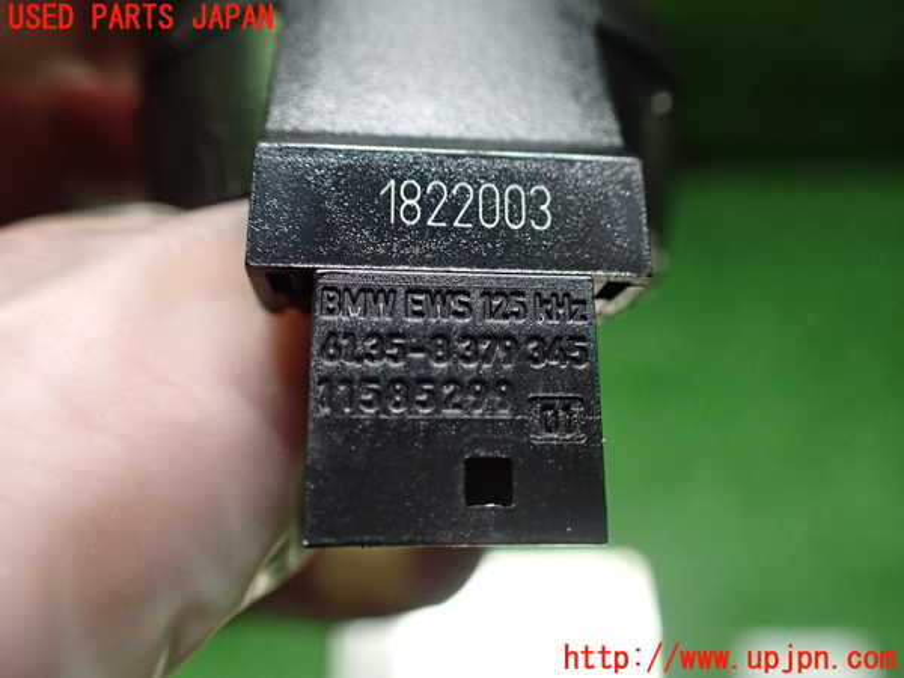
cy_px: 339
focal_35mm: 30
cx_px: 452
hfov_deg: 60.0
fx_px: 783
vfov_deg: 46.8
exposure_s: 1/60
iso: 800
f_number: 2.3
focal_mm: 5.4
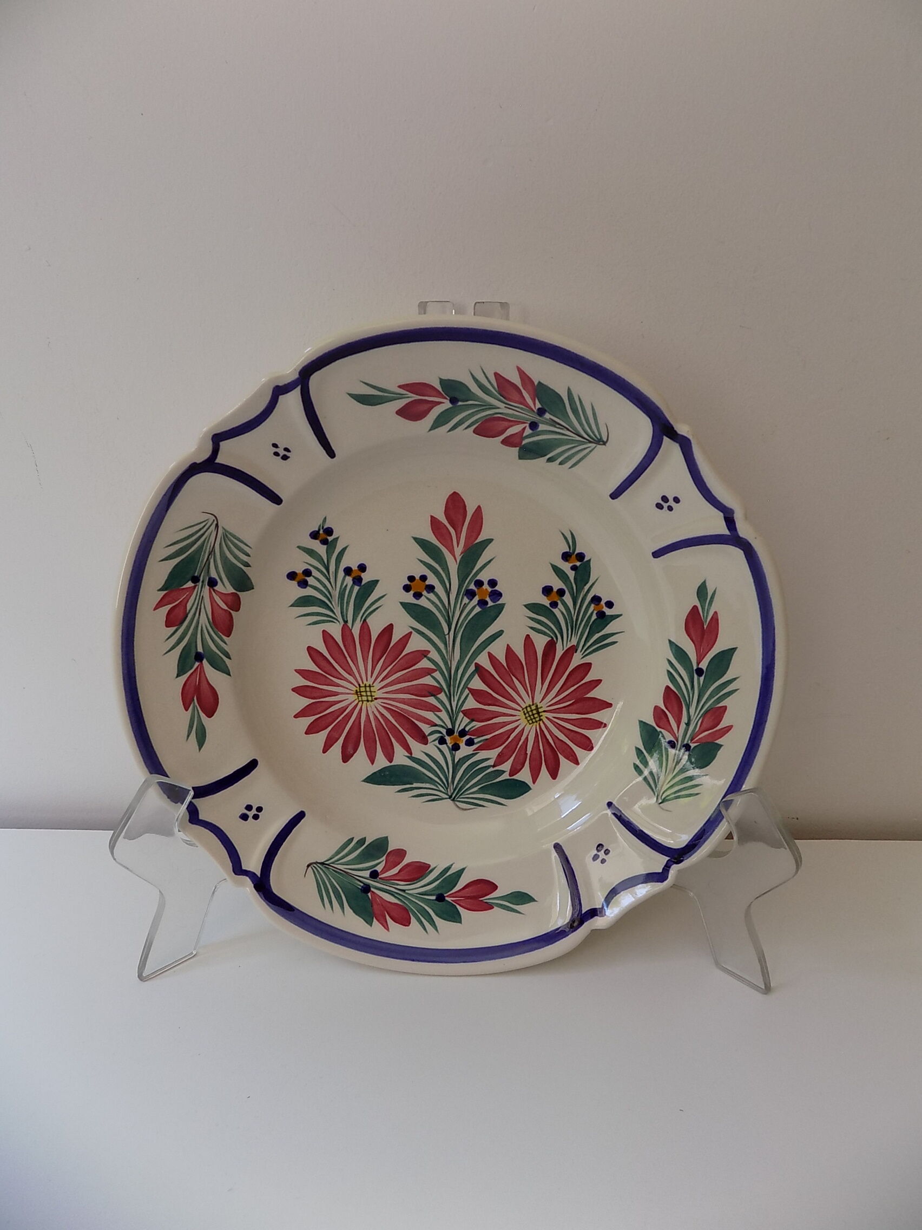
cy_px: 615
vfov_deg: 73.9
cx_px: 461
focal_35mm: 23
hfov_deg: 58.9
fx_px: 817
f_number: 3.1
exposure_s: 1/60
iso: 80
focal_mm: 4
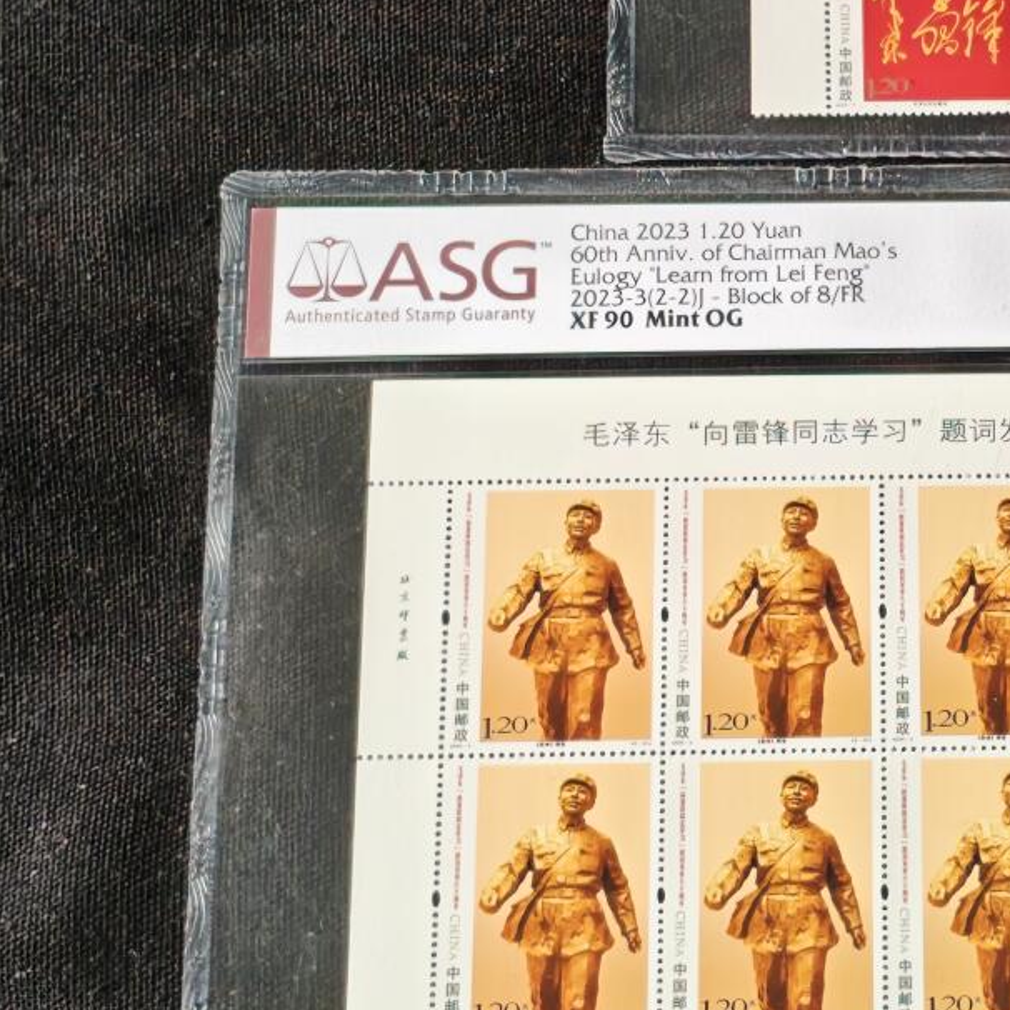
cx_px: 1083
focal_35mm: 145
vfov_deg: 12.0
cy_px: 192
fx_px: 4786
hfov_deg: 11.9
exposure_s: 1/100
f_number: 1.5
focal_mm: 4.94
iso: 64
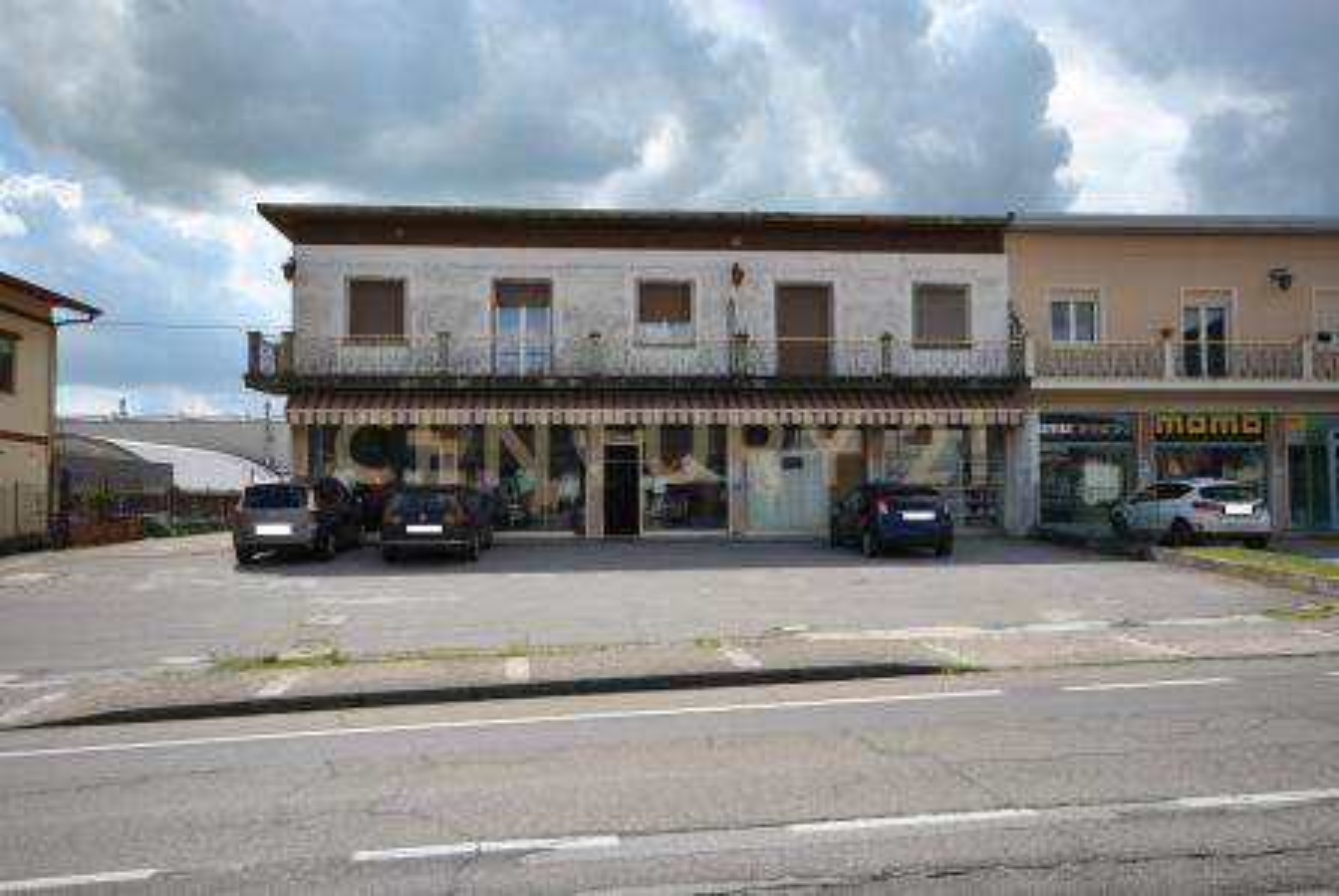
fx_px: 1117
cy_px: 448
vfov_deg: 43.7
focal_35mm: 30
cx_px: 670
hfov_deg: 61.9
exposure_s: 1/250
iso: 100
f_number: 8
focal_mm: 20
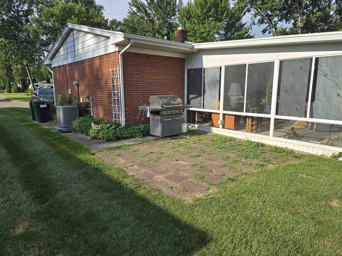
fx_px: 227
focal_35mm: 23
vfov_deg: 58.9
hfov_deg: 73.9
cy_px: 128
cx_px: 171
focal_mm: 5.4
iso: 25
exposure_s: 1/1571
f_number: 1.8
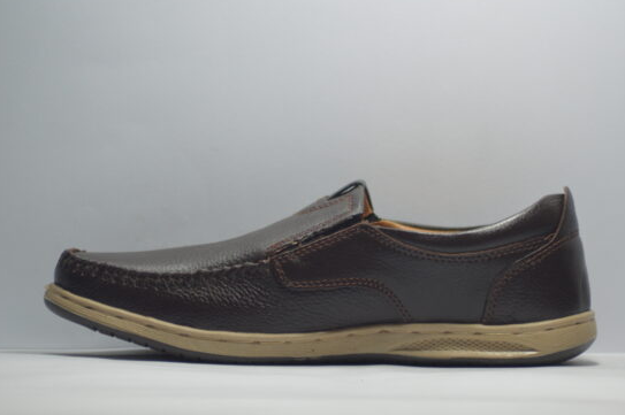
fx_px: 3878
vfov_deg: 6.1
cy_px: 213
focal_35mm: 224
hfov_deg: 9.2
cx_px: 315
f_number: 4.2
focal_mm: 135
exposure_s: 1/125
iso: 560
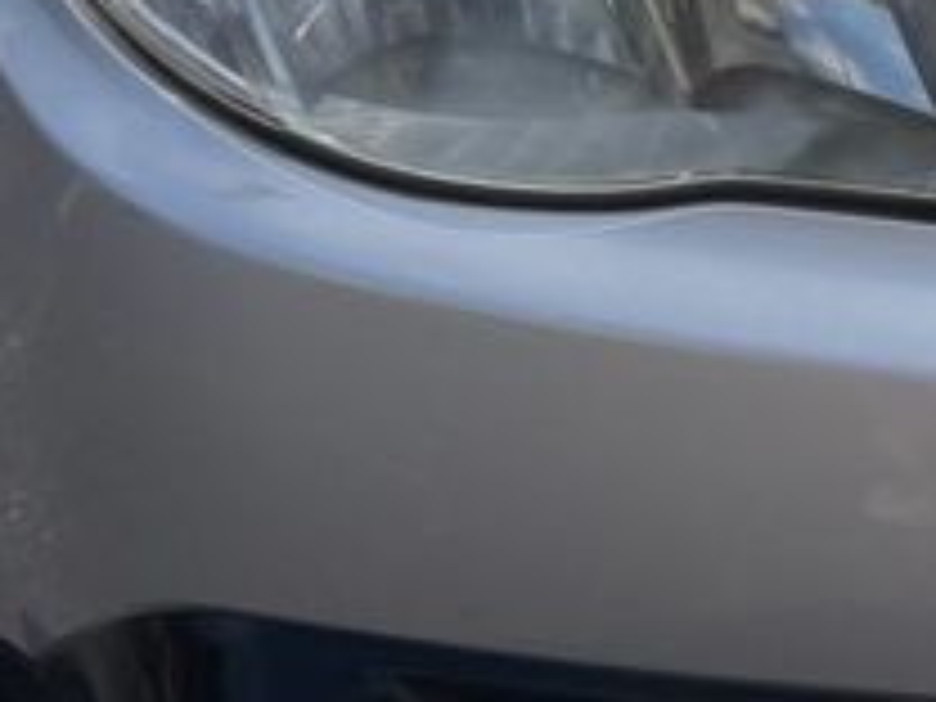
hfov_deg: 25.6
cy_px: 94
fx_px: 2001
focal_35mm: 74
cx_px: 819
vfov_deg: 19.6
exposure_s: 1/10309
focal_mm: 6.76
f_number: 1.78
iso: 100
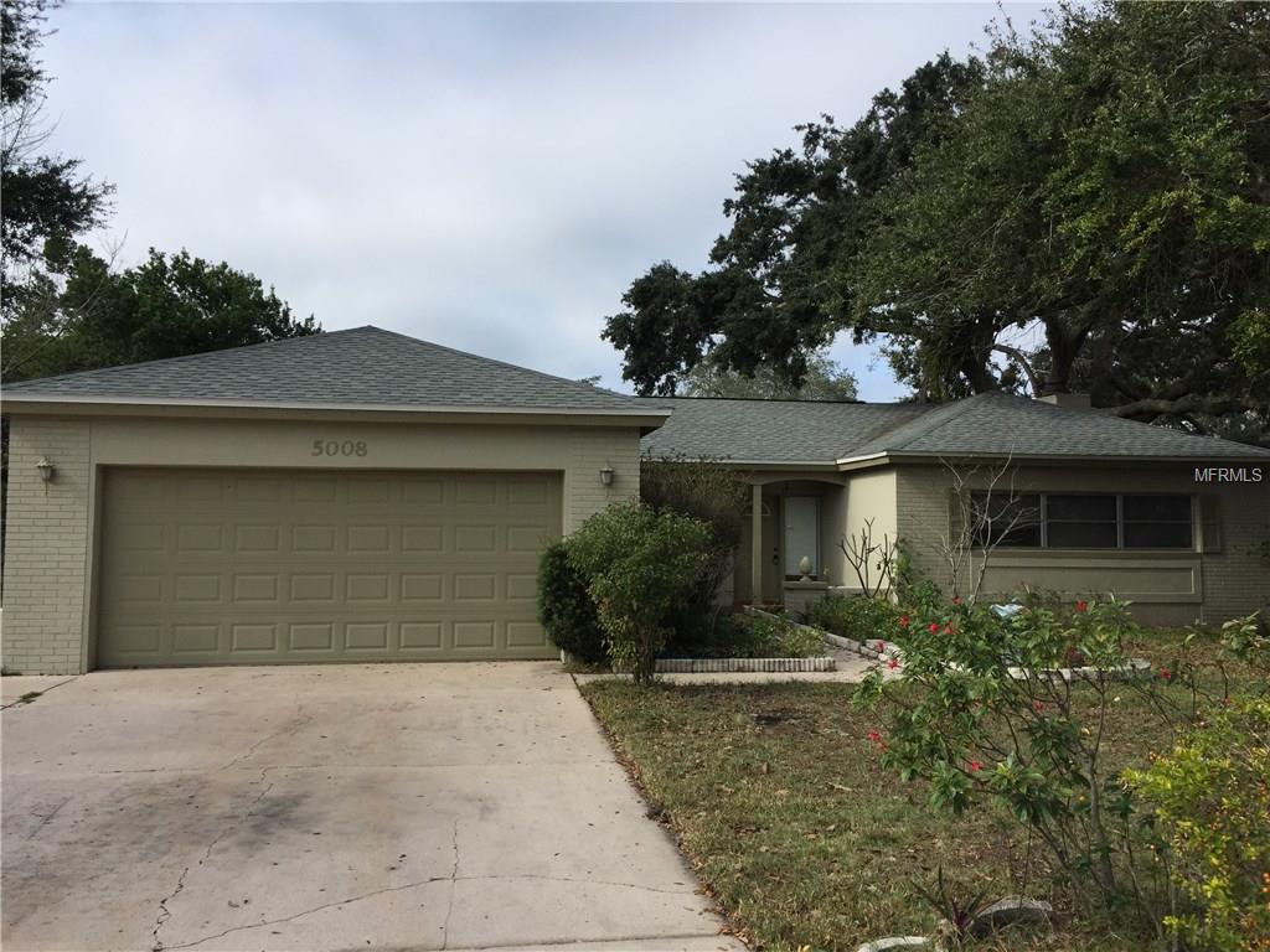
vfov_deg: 48.2
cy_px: 476
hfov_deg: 61.7
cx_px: 635
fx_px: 1064
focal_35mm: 29
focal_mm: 4.15
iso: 32
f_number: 2.2
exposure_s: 1/2639
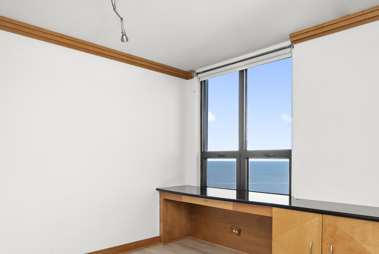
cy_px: 159
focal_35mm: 25
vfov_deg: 50.9
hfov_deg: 71.3
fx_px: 264
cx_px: 171
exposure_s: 1/60
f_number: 11
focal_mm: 13
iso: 1600
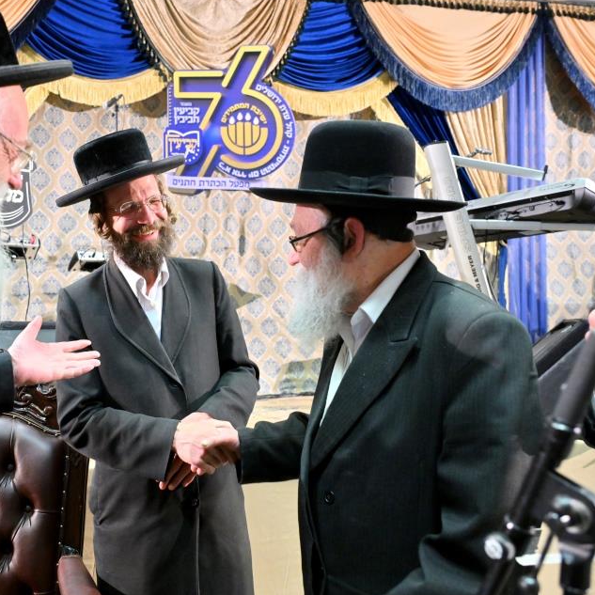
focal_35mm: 33
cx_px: 207
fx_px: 642
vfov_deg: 49.7
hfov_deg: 49.0
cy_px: 293
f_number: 4
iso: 2500
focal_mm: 24
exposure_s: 1/200
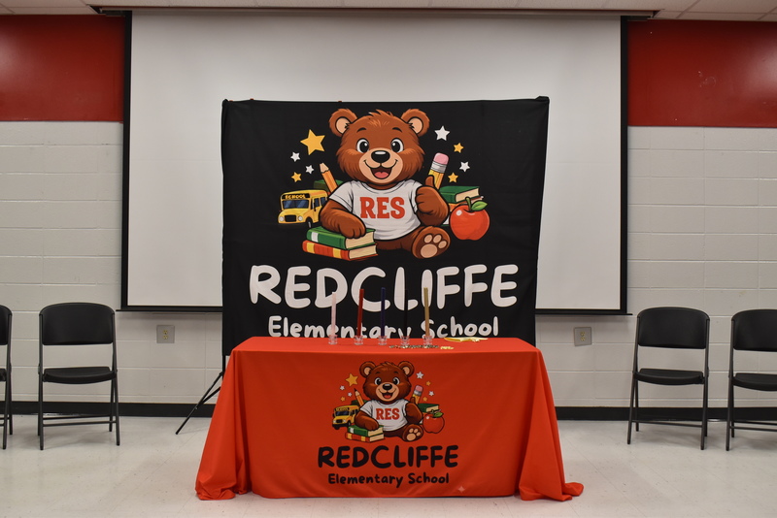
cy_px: 259
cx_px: 388
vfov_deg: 33.0
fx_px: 874
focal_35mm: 40
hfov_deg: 47.9
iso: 800
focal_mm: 27
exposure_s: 1/40
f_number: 7.1
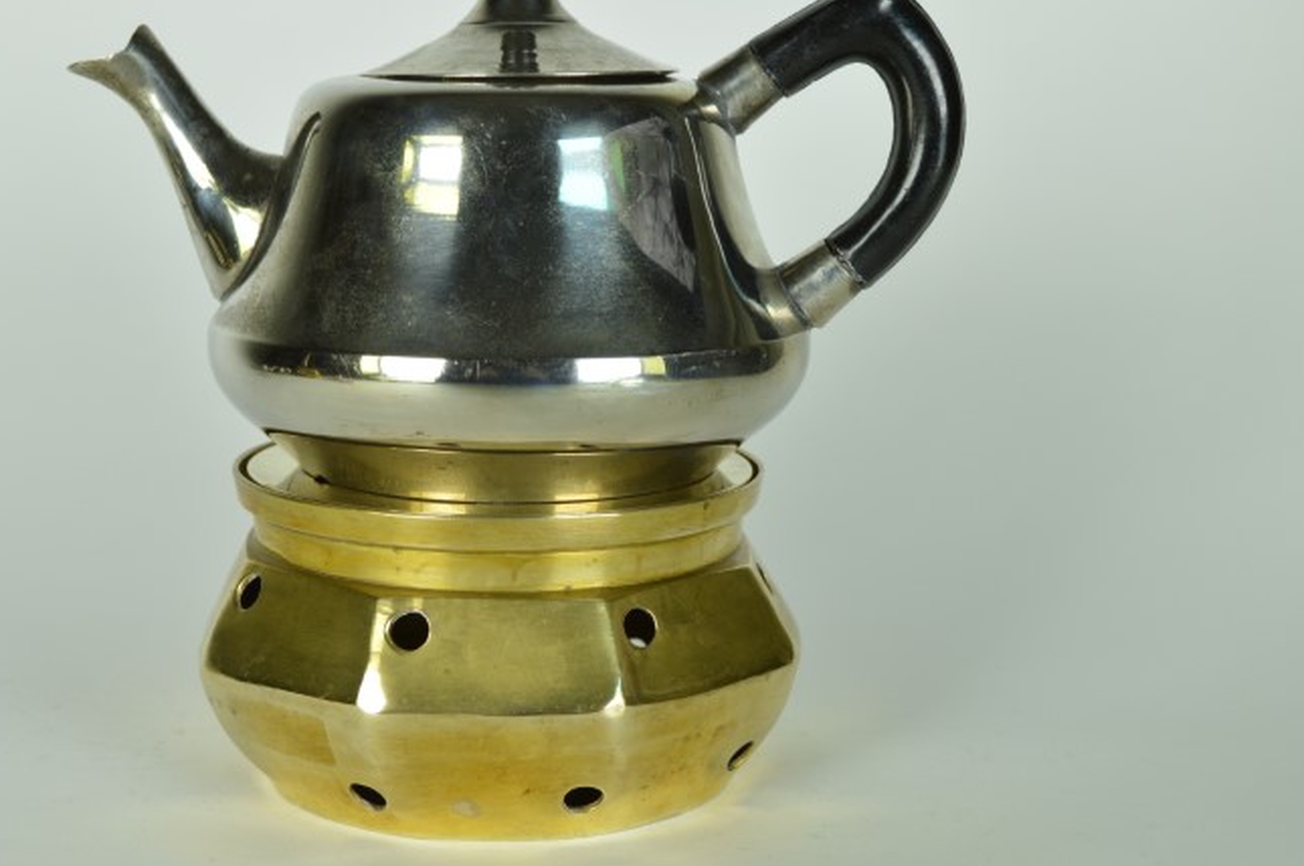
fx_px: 2423
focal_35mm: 67
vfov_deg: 20.2
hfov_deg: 30.0
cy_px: 291
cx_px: 497
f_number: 6.3
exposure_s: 1/200
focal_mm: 32
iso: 100
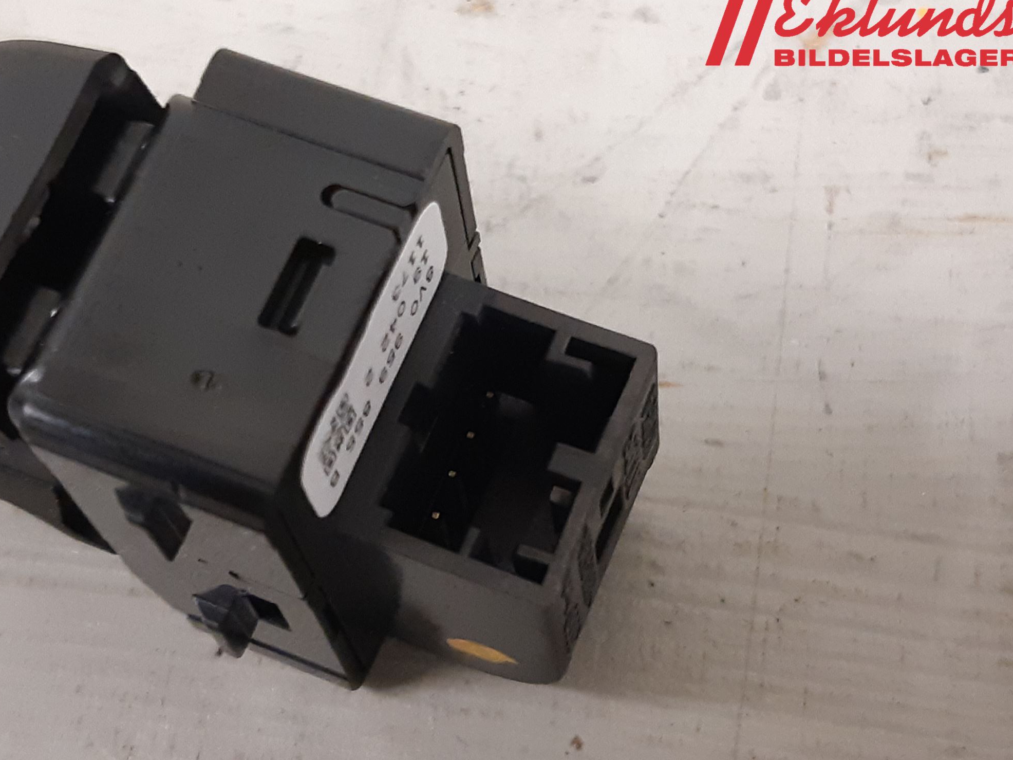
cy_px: 374
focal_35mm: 27
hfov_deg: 65.3
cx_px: 495
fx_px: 790
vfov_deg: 51.4
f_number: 1.7
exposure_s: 1/25
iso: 250
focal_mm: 3.93
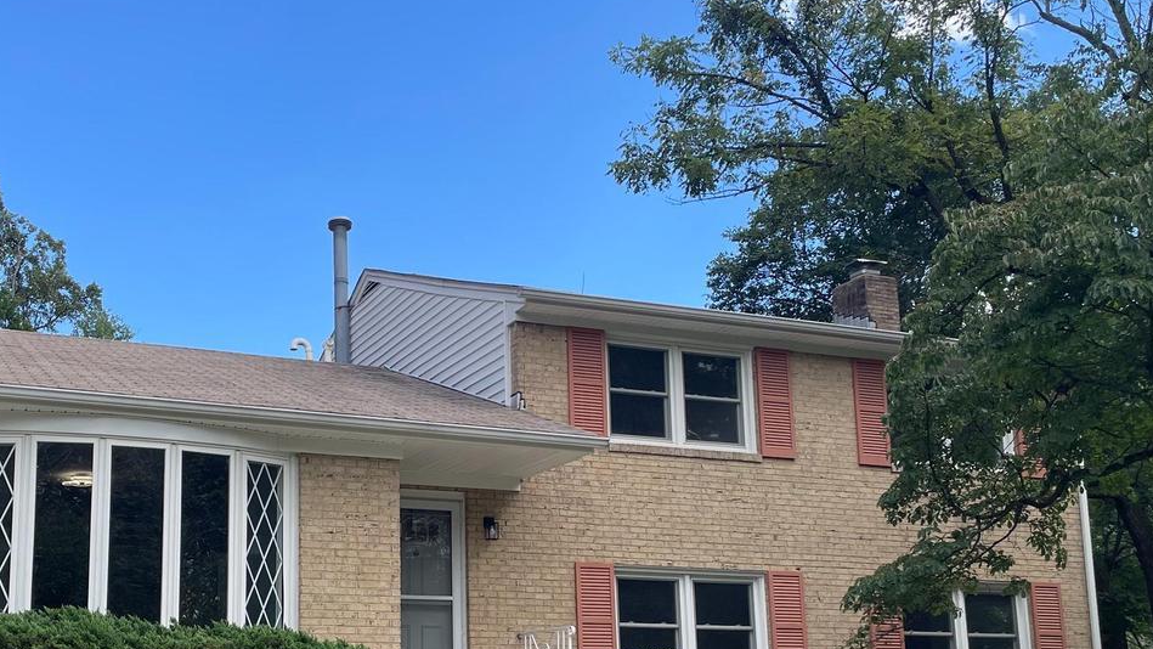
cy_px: 503
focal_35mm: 43
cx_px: 400
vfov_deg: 27.3
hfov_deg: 46.7
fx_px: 1315
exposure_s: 1/1742
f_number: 1.6
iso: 50
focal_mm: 4.2
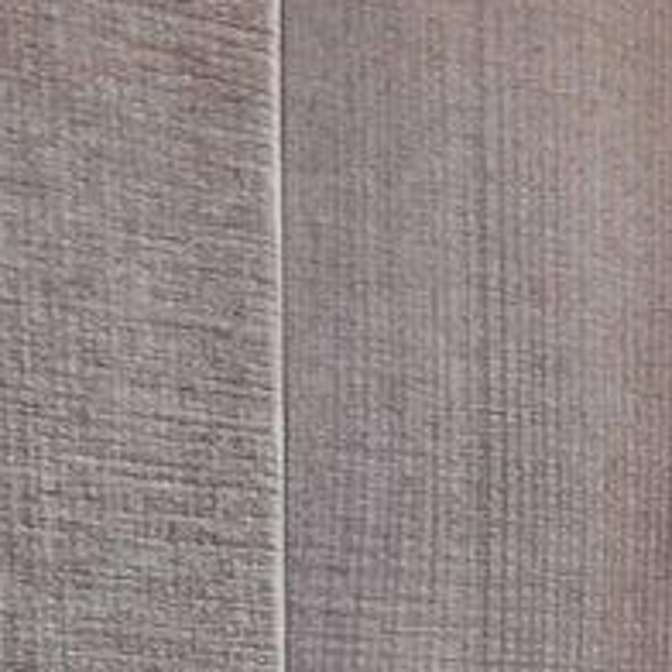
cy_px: 955
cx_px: 3418
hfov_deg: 6.2
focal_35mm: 124
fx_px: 2723
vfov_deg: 13.4
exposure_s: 1/13
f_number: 8
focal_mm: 14
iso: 800
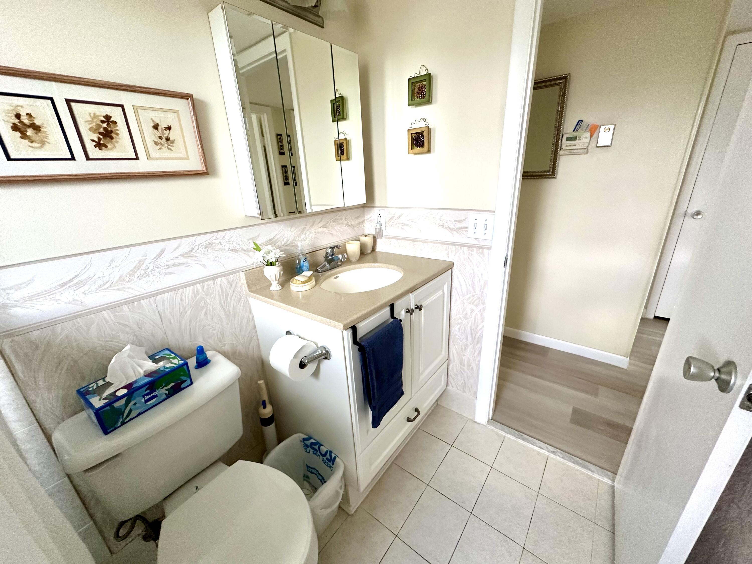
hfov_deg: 102.1
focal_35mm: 14
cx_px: 376
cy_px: 282
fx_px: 304
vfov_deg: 85.7
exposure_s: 1/99
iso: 250
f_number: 2.2
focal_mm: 2.22
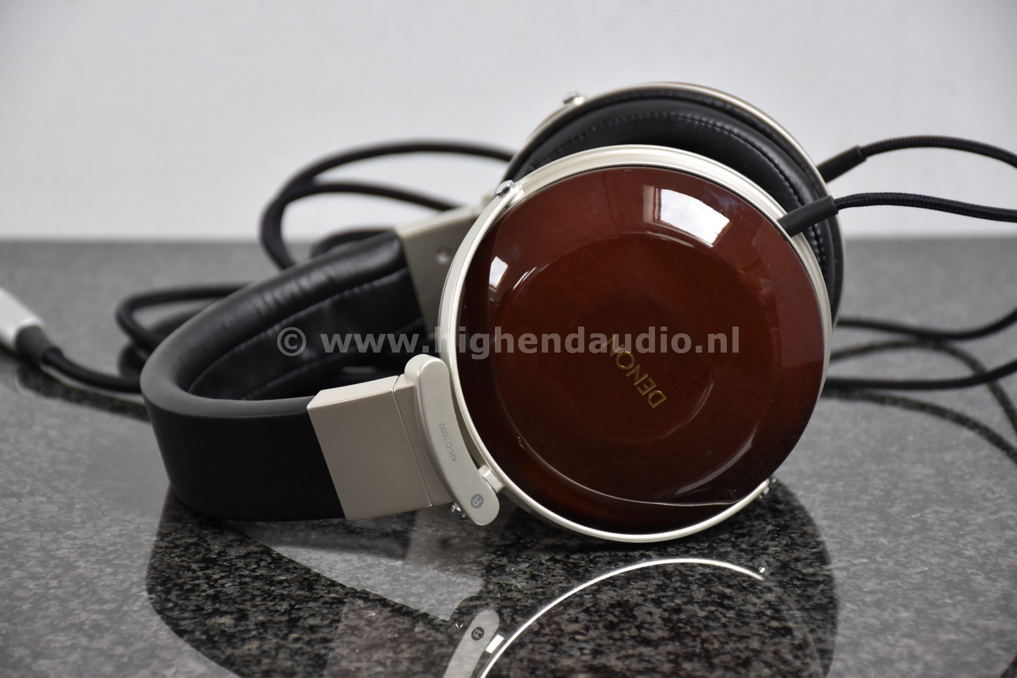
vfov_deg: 9.6
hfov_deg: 14.4
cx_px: 508
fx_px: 4027
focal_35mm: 142
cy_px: 339
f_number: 5.3
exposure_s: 1/60
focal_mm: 95
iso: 560
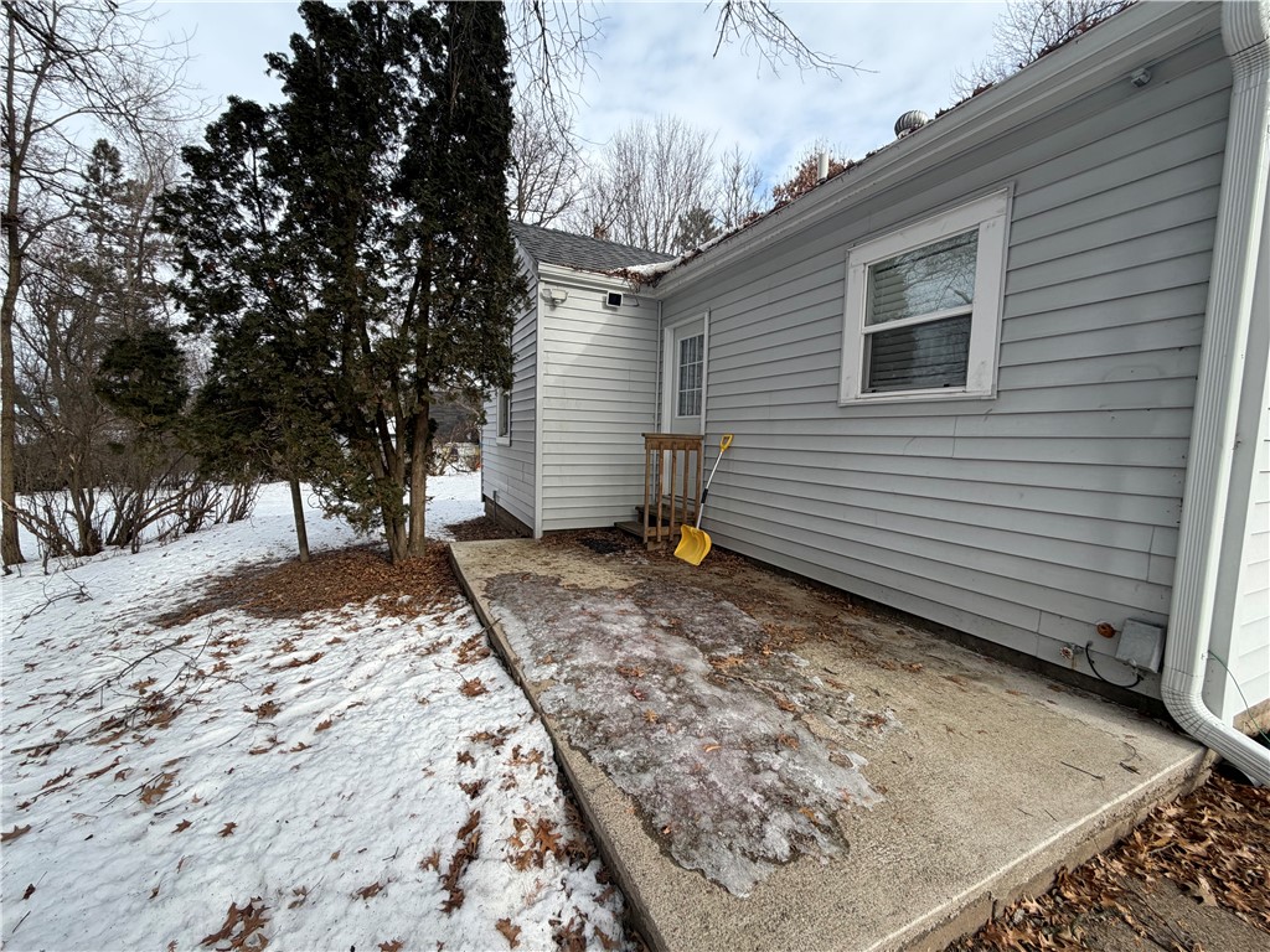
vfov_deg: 85.7
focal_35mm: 14
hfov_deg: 102.1
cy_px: 476
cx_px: 635
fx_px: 514
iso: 40
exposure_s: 1/602
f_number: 2.2
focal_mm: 2.22
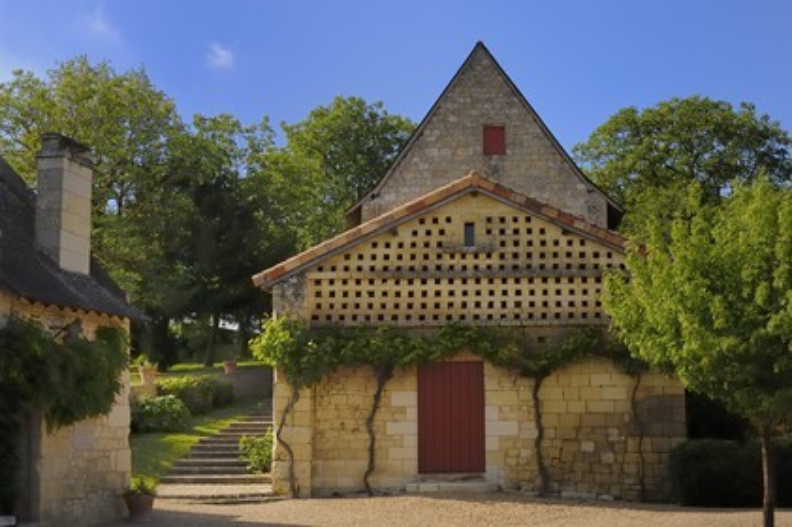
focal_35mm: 60
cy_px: 264
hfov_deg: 33.4
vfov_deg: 22.6
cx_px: 396
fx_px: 1319
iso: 100
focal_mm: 40
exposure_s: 1/160
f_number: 6.7
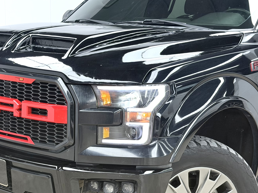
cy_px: 140
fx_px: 552
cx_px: 78
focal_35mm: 74
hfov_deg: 26.1
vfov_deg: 19.8
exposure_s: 1/100
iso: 80
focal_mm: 6.76
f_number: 1.78
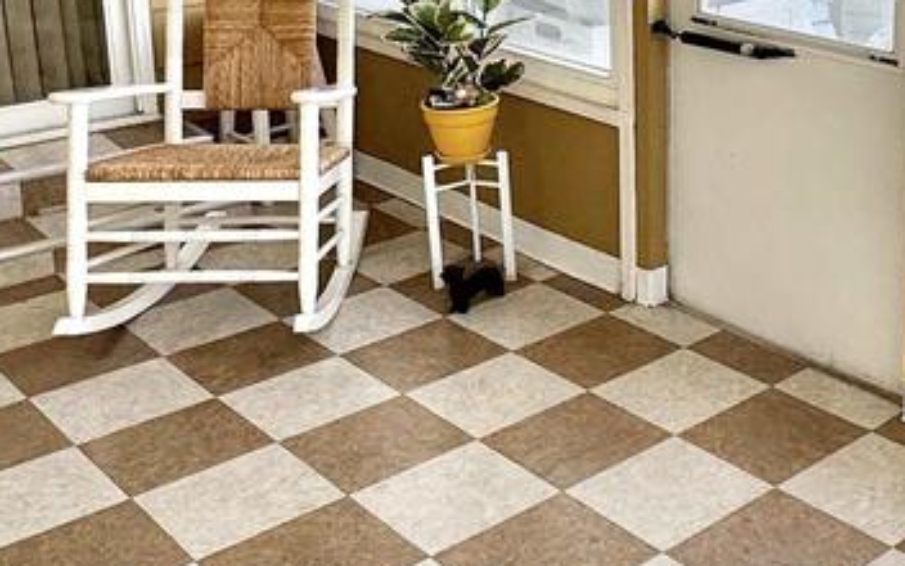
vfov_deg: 23.2
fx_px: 1332
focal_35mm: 54
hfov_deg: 35.6
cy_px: 26
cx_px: 792
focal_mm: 2.22
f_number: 2.2
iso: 40
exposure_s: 1/99
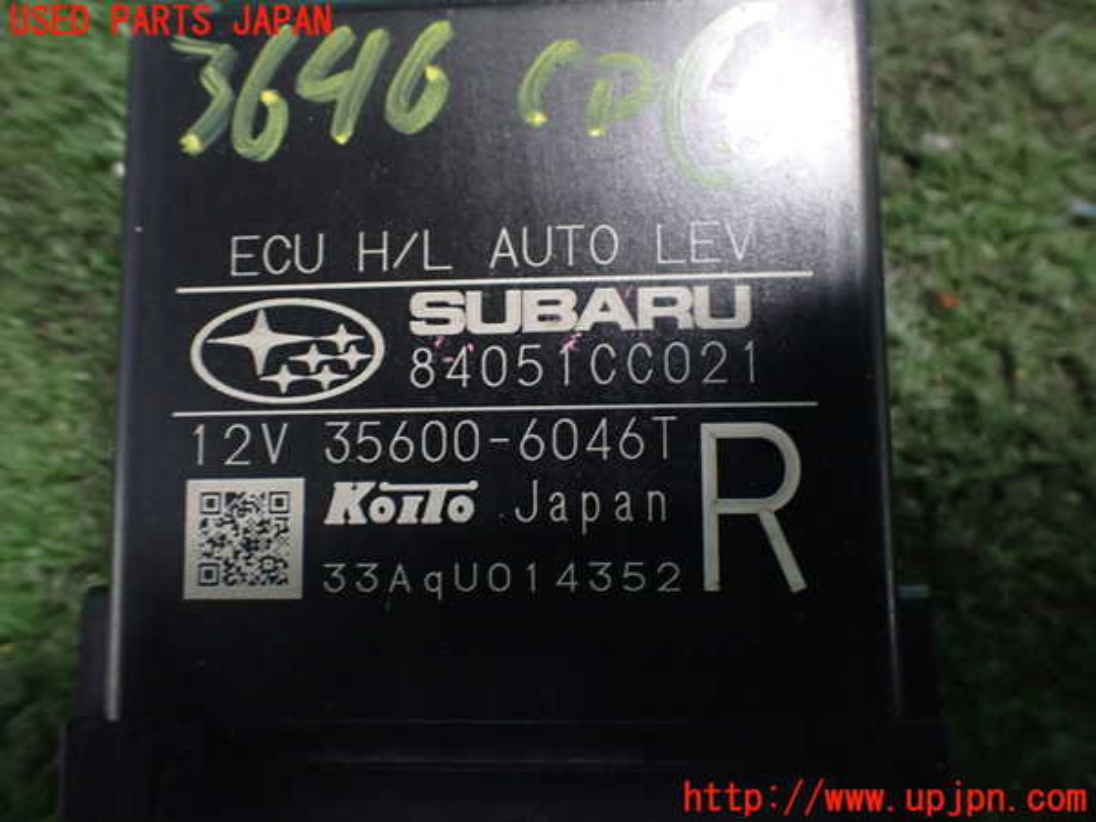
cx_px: 548
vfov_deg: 46.8
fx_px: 950
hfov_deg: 60.0
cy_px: 411
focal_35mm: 30
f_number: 2.3
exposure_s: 1/50
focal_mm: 5.4
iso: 800
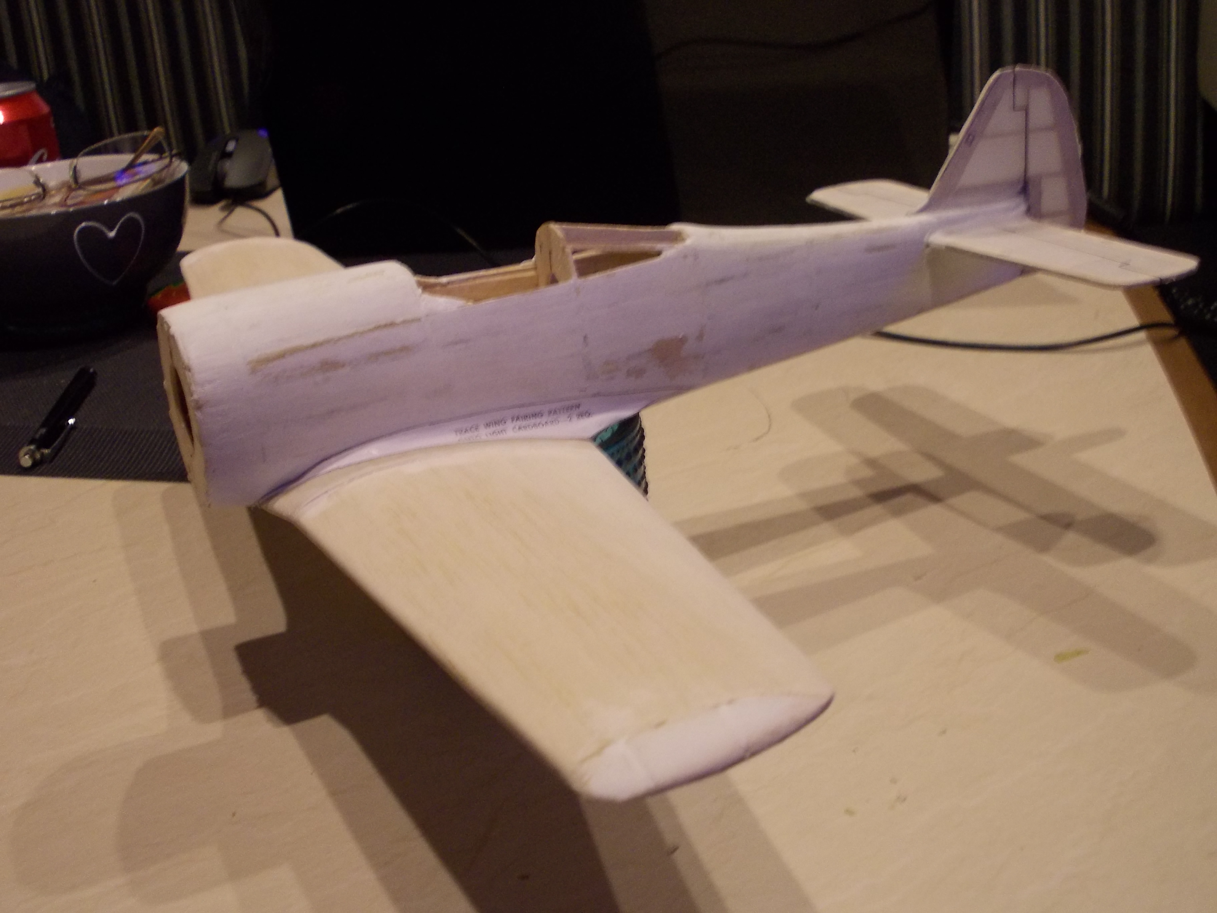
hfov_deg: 43.9
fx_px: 1512
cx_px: 608
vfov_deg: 33.6
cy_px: 456
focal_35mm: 43
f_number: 3.3
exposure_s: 1/10
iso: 200
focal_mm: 6.1
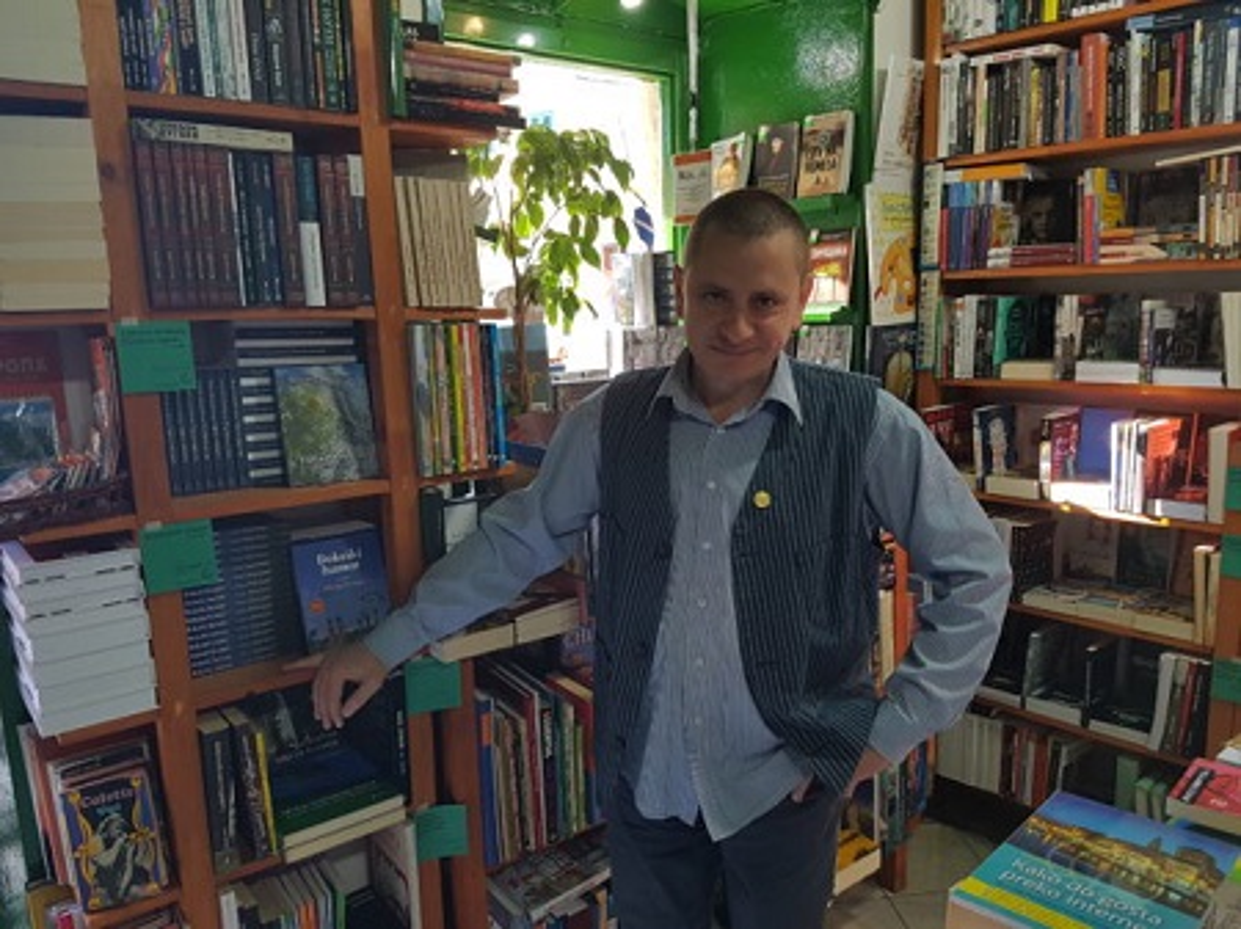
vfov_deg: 53.0
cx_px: 620
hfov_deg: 67.3
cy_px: 464
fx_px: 932
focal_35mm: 26
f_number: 1.7
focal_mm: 4.2
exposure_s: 1/100
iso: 100
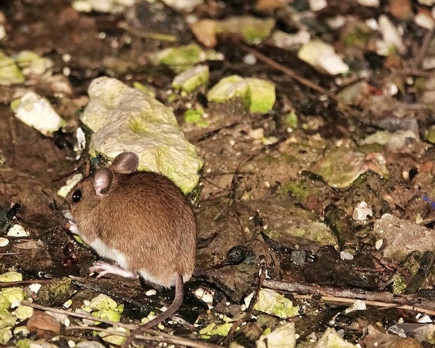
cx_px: 121
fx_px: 9720
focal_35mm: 755
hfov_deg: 2.6
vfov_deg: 2.1
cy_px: 202
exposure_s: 1/60
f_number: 4
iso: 1600
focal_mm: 203.2
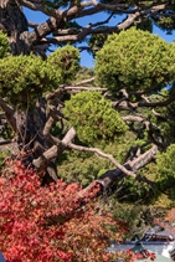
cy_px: 139
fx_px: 524
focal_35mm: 72
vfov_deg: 28.0
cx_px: 71
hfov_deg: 18.9
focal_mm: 38
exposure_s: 1/125
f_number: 8
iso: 125
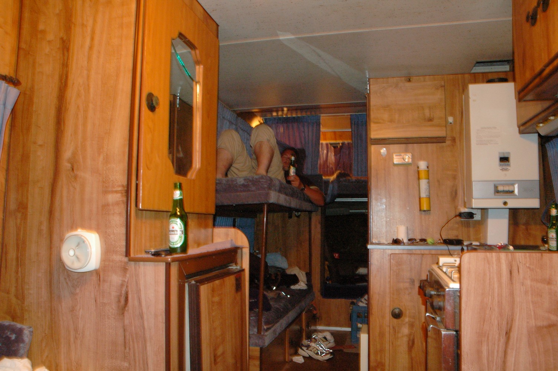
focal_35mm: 27
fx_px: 418
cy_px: 186
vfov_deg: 47.8
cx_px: 279
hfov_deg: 67.4
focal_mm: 18
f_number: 7.1
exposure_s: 2
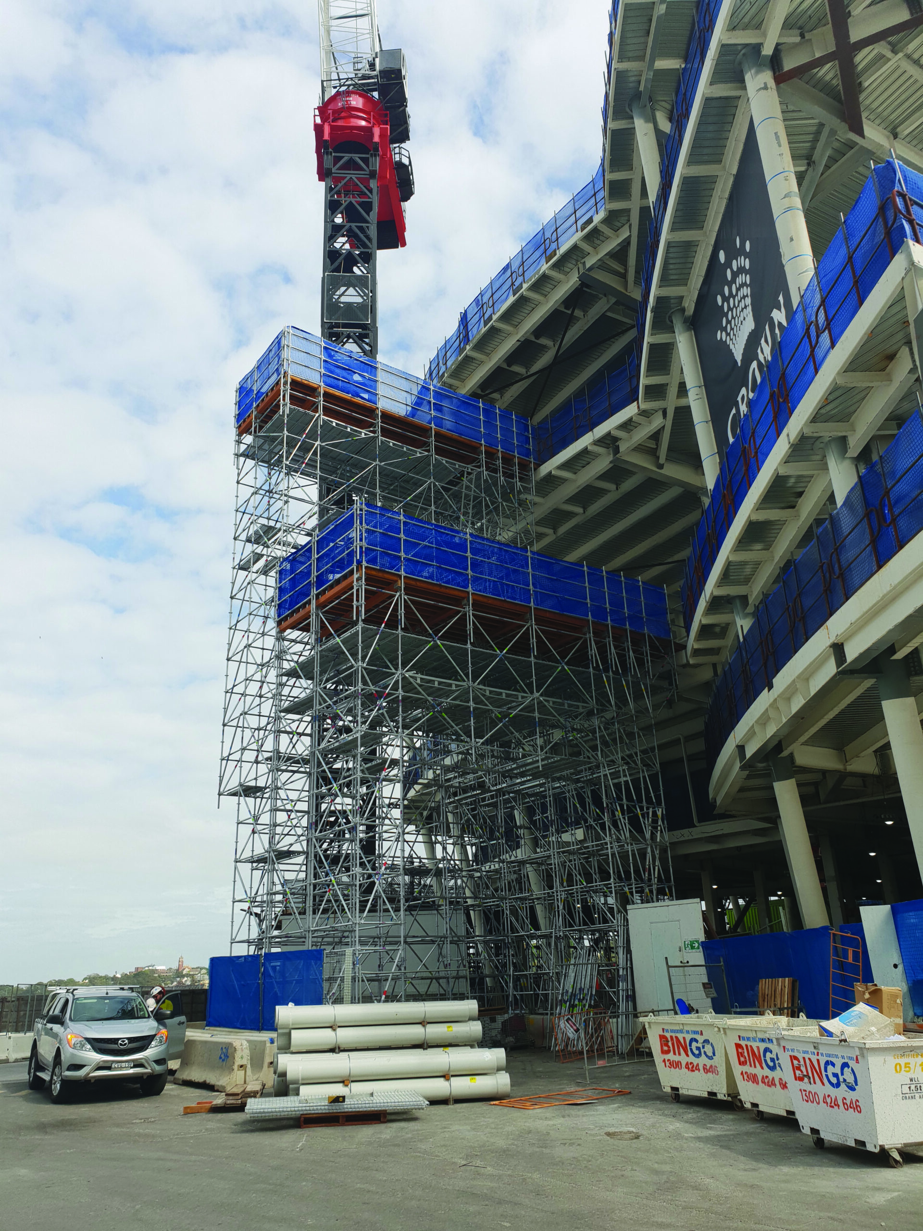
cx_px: 462
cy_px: 616
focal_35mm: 26
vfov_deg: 67.3
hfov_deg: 53.1
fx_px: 924
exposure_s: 1/1174
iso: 50
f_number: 2.4
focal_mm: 4.3
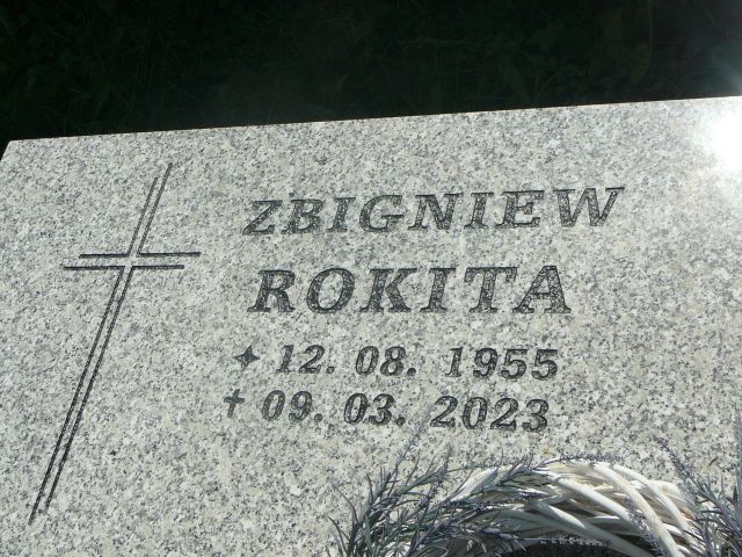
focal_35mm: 59
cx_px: 371
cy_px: 278
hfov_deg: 32.7
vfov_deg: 24.8
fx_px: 1265
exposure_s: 1/800
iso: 80
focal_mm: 8.7
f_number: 5.6
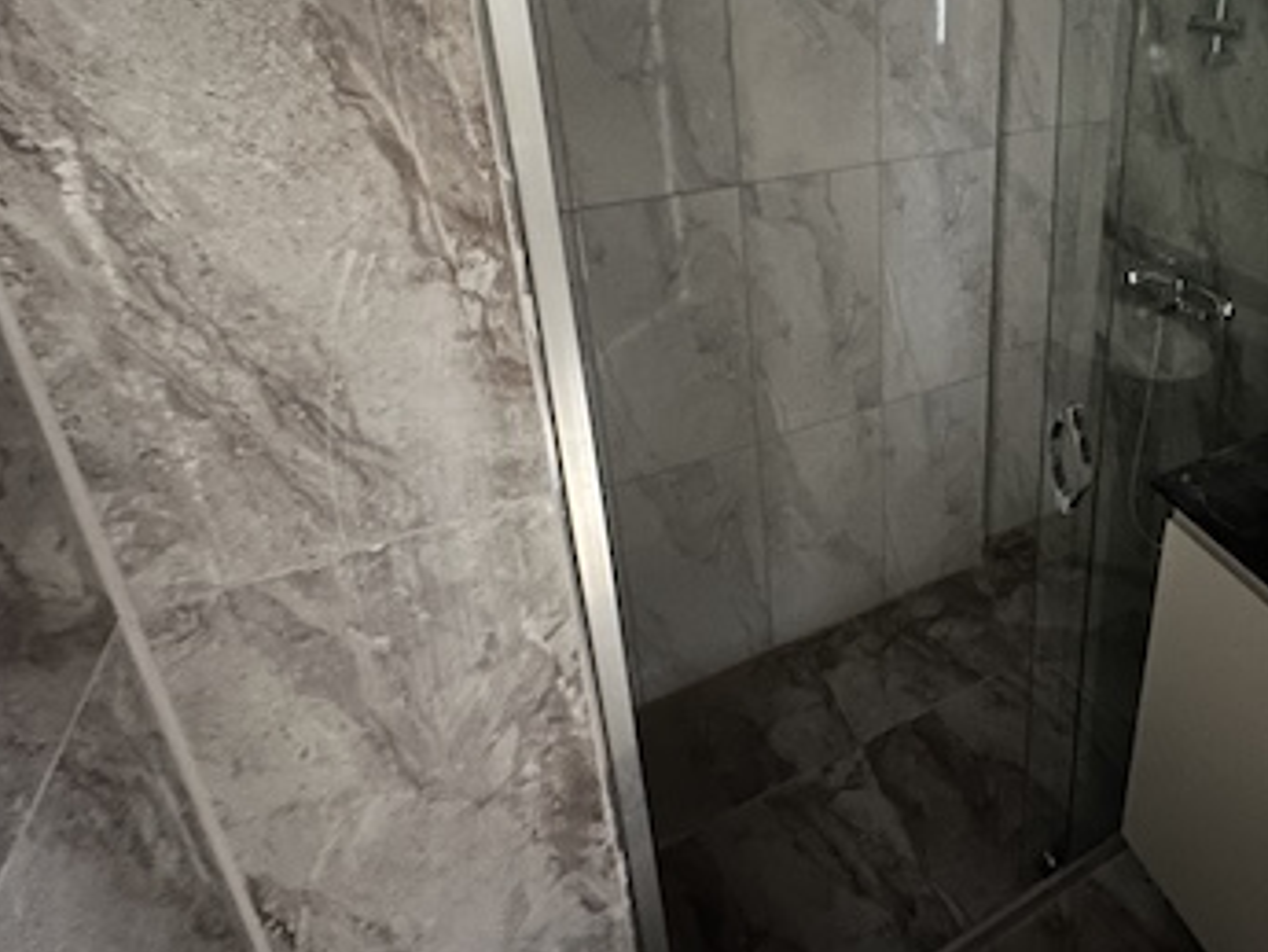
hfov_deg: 68.9
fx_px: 843
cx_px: 957
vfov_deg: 54.8
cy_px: 189
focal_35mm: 23
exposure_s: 1/8
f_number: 2.2
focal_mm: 2.22
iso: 1000
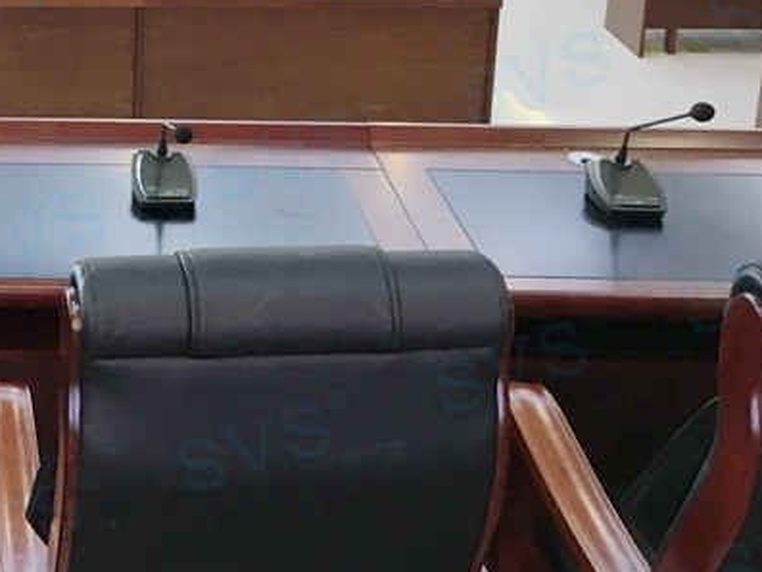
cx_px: -61
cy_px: -100
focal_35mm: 73
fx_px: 1607
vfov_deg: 19.1
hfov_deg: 24.9
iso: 100
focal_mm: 4.15
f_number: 2.2
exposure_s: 1/33
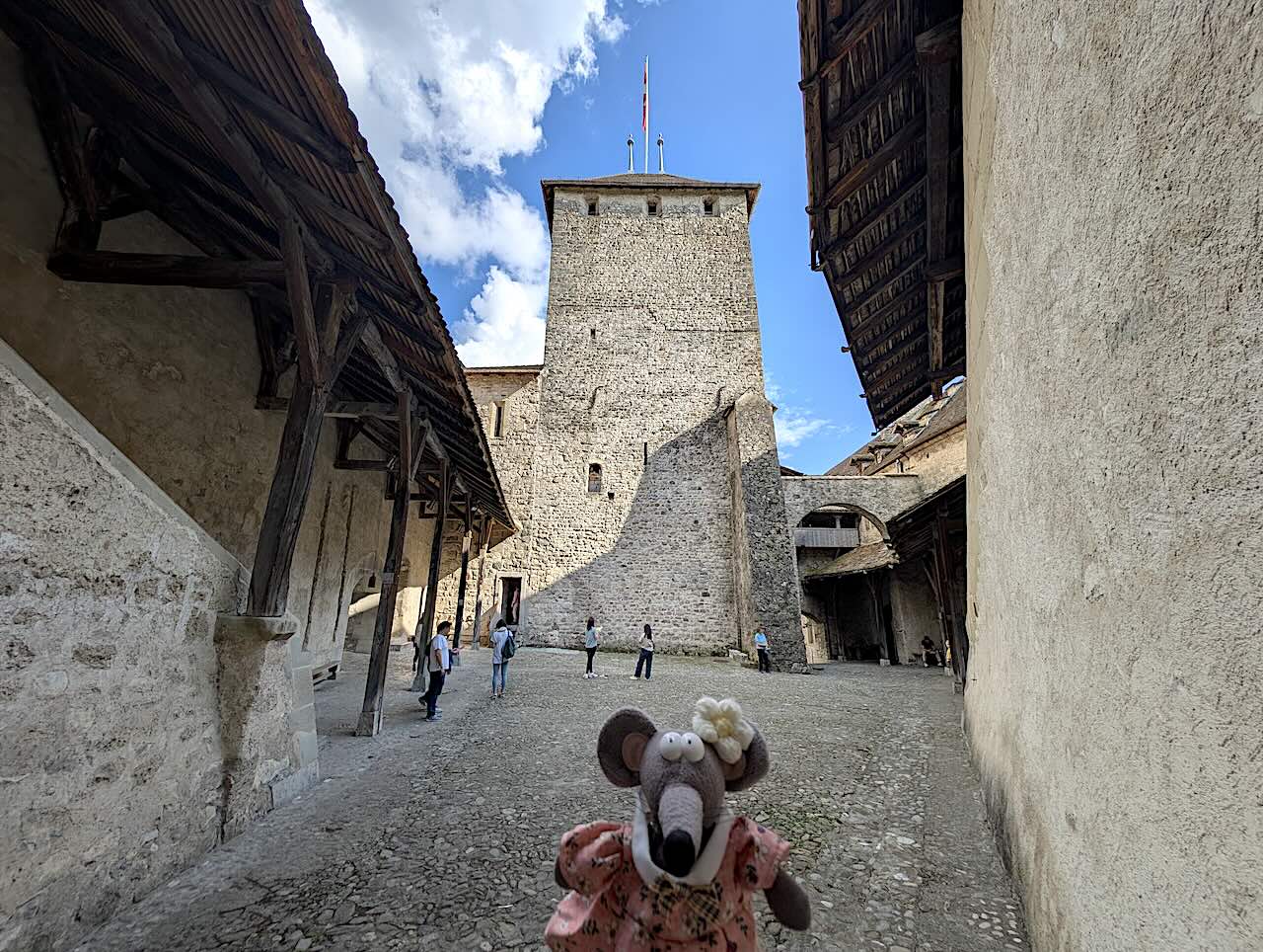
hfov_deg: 110.5
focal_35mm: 12
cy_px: 476
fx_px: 438
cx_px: 632
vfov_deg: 94.6
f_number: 1.95
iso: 40
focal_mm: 2.23
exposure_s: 1/1773
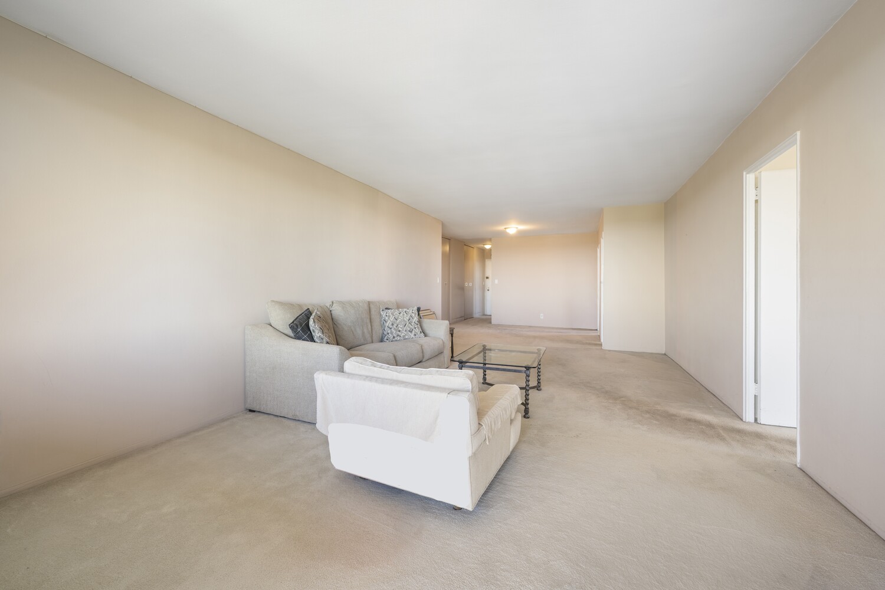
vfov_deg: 81.2
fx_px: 344
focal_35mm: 14
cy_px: 295
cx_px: 442
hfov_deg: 104.3
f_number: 8
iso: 320
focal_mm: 14
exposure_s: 1/1.25
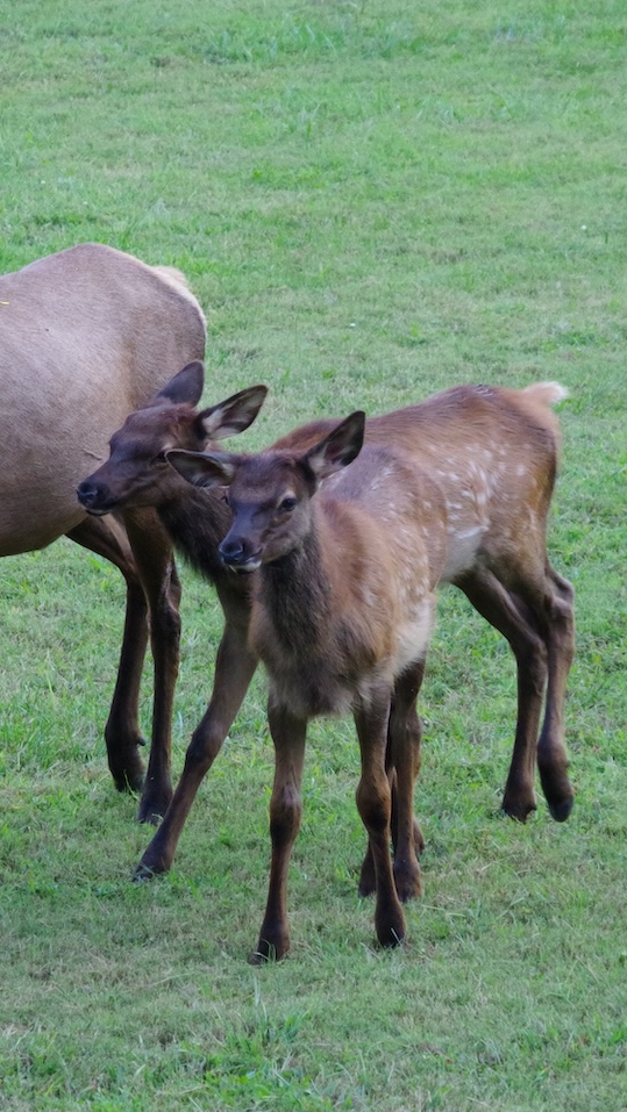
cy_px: 555
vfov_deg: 6.7
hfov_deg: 3.8
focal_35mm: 323
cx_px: 212
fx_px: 9538
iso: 5000
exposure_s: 1/400
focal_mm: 136.5
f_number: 8
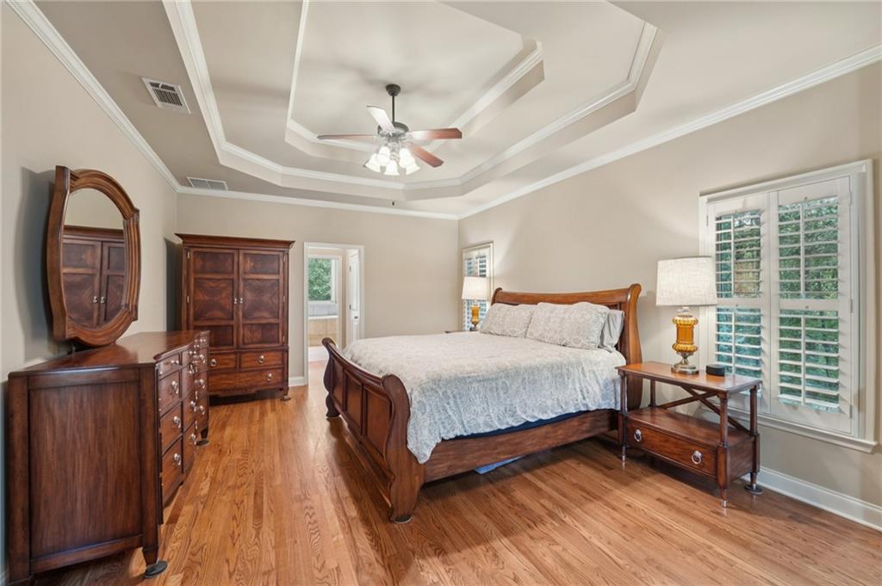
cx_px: 441
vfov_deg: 81.1
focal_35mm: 14
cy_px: 293
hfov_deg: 104.3
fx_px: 343
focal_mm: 14
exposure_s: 1/1.67
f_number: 8
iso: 320
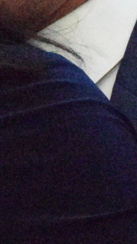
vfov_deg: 1.7
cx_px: 34
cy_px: 39
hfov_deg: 0.9
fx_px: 8348
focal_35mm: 1294
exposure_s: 1/250
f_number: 8
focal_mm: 150
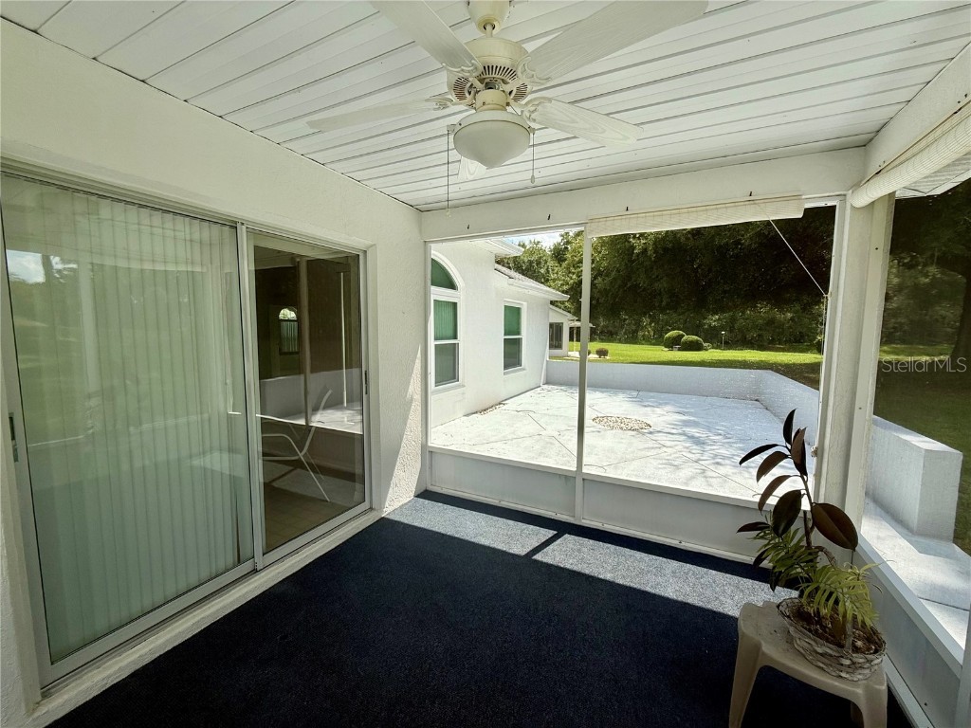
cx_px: 486
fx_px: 393
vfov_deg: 85.7
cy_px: 364
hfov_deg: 102.1
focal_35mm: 14
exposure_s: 1/1312
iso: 50
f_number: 2.2
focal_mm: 2.22
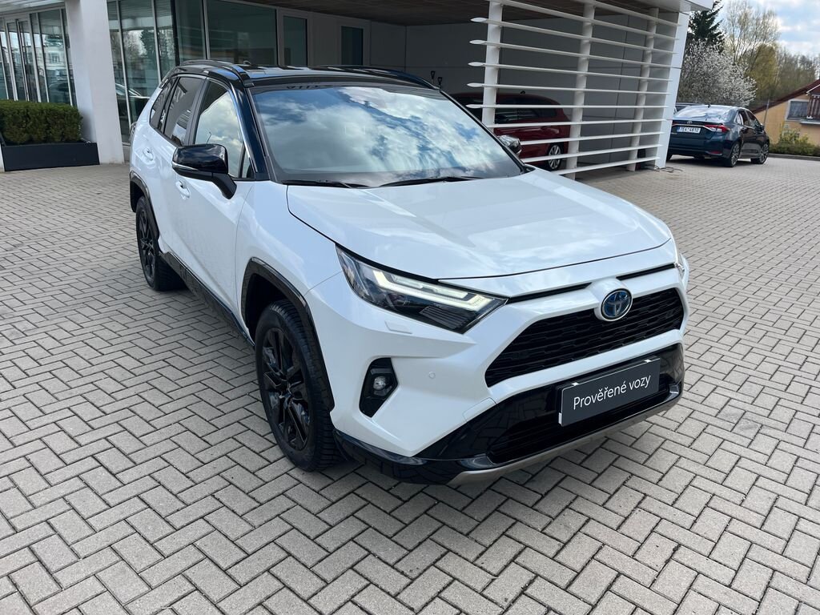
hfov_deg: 67.3
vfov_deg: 53.1
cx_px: 410
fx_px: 616
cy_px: 308
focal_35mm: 26
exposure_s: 1/1957
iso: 50
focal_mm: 5.1
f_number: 1.6
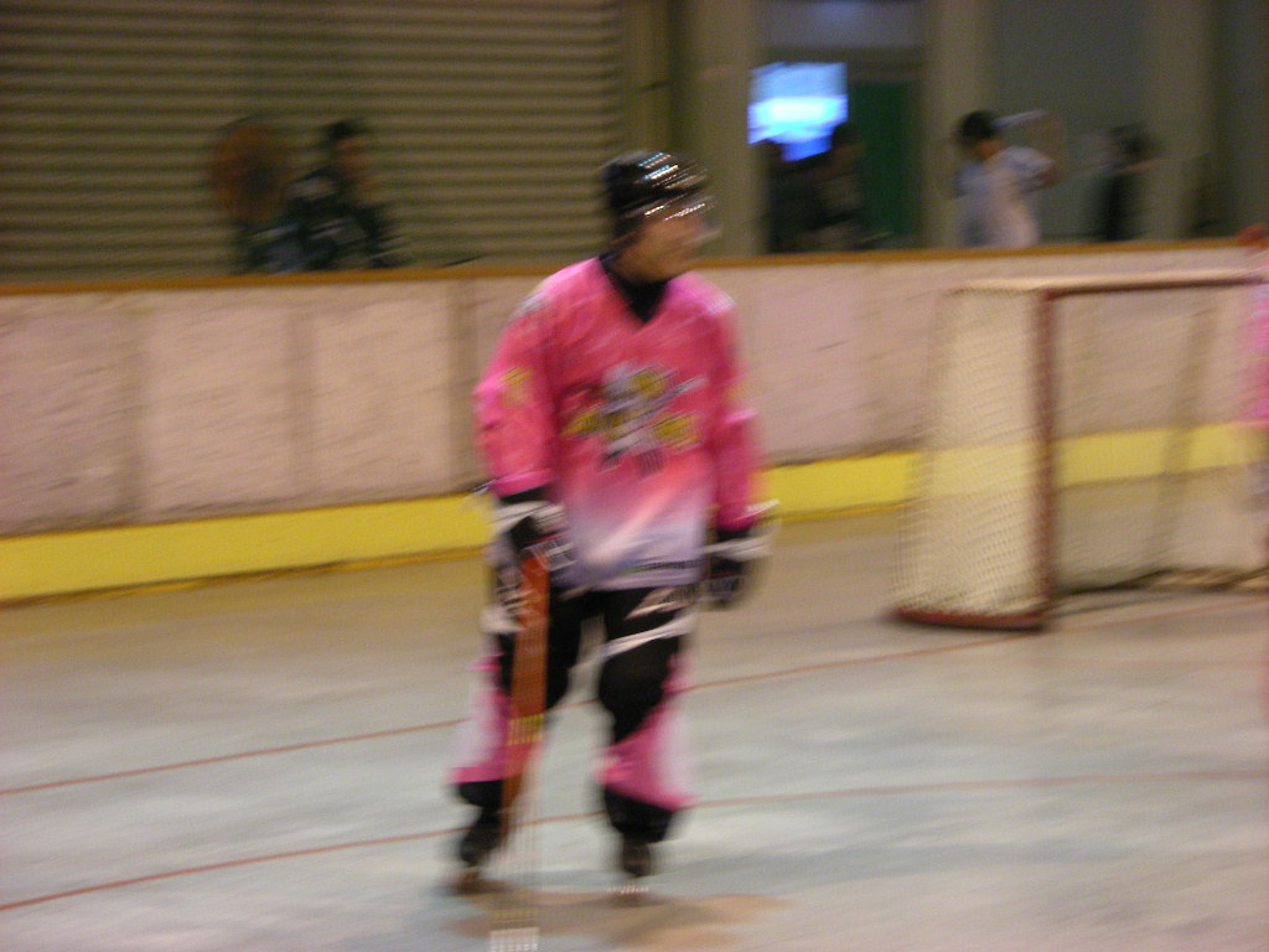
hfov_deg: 15.4
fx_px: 4692
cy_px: 476
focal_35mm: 128
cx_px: 634
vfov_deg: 11.6
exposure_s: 1/19.8
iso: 200
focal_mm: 21.3
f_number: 3.5
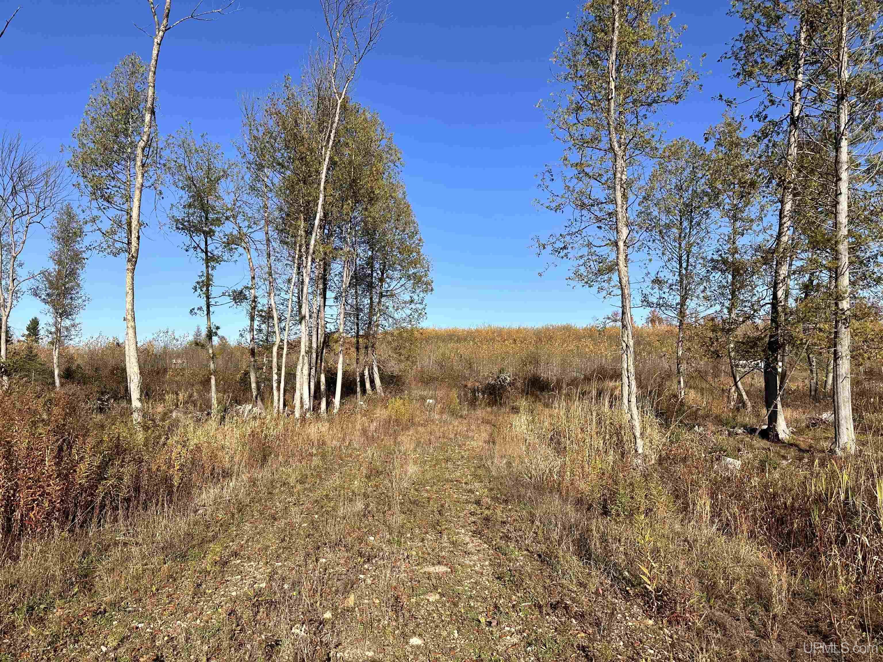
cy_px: 331
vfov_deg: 56.8
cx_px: 442
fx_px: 612
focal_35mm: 24
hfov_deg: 71.6
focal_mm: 6.86
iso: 80
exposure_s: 1/4348
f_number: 1.78
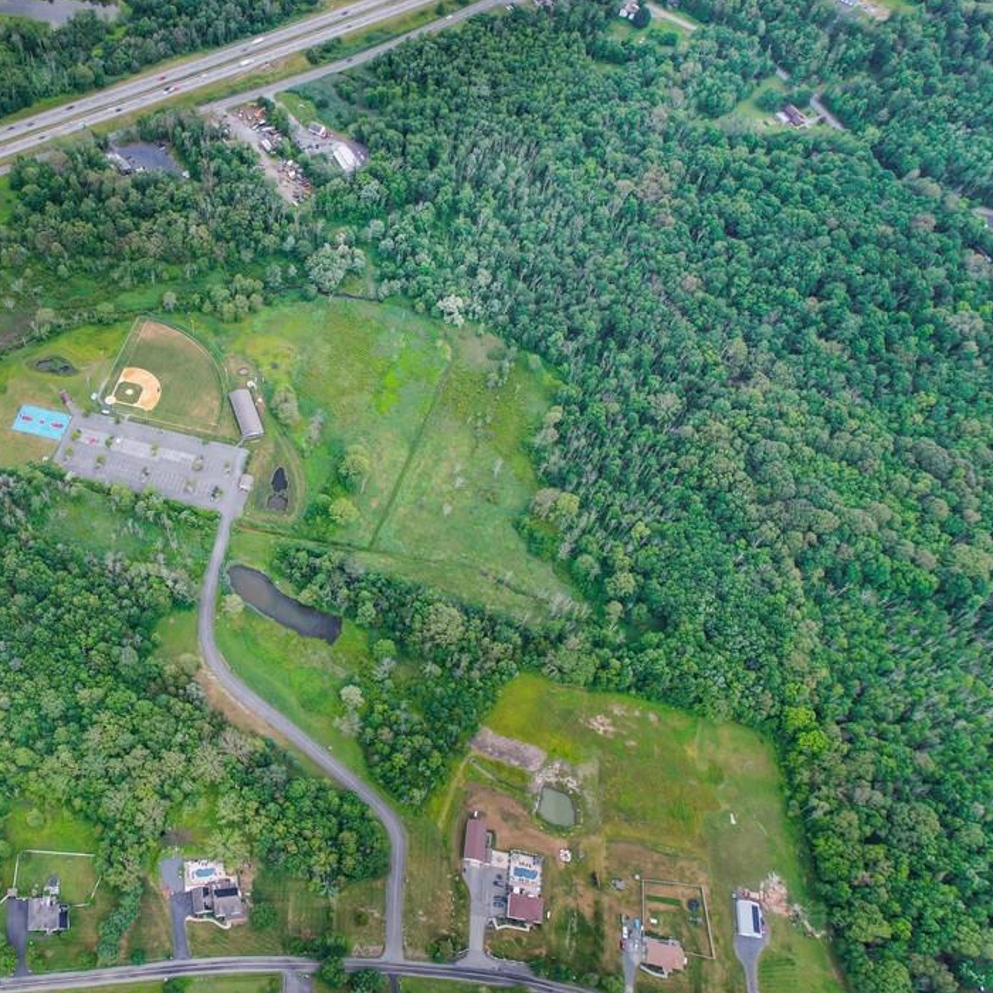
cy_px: 496
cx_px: 253
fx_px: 941
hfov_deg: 53.2
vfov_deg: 55.6
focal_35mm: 29
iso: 100
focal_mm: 8.38
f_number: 2.8
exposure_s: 1/350
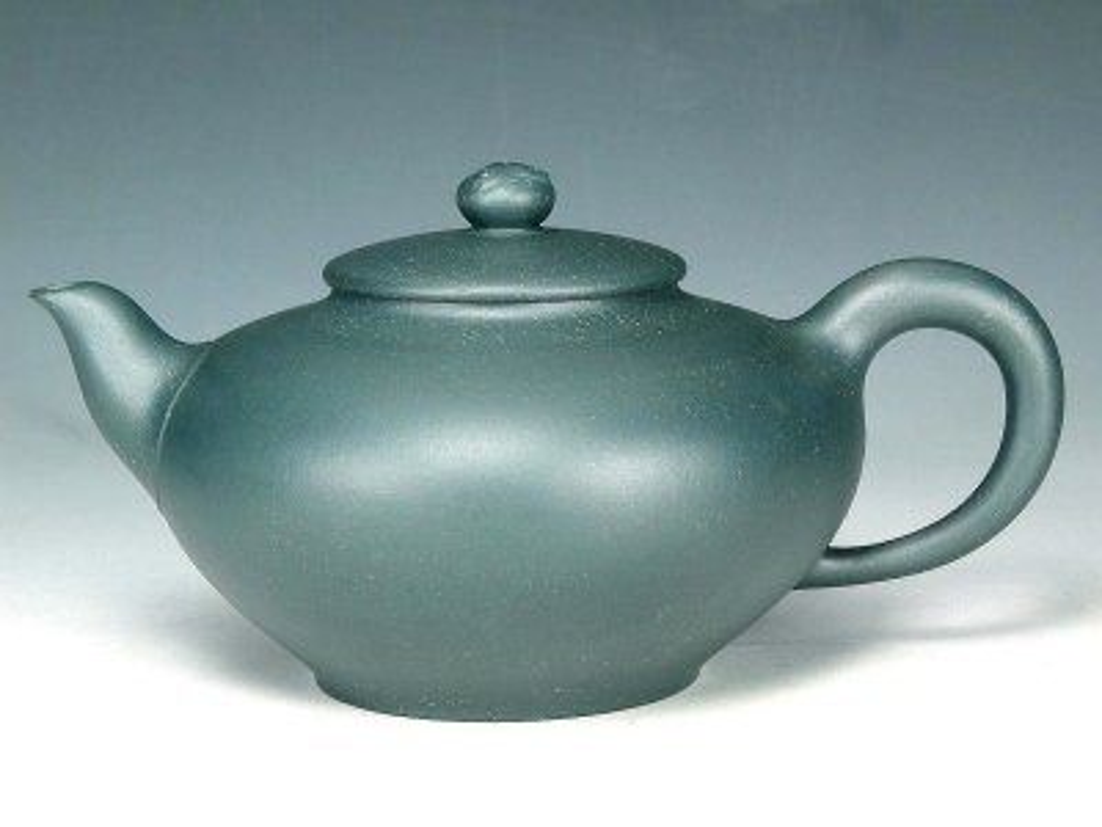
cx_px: 551
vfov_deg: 13.0
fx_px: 3629
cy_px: 414
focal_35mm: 114
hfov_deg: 17.3
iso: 121
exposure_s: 1/4.2
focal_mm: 29.5
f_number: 7.5
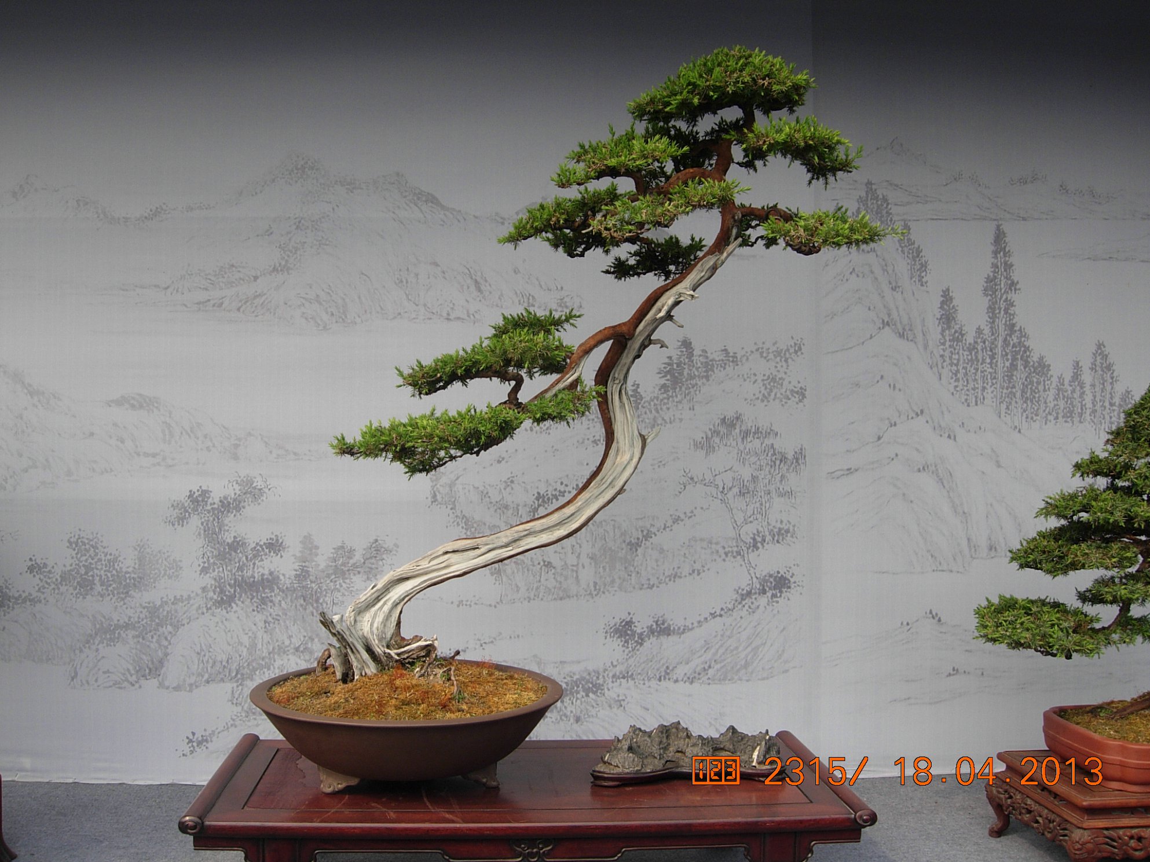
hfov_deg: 51.4
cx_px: 575
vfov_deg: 39.6
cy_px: 431
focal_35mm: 36
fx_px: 1196
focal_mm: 7.5
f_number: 4.8
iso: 50
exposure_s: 1/215
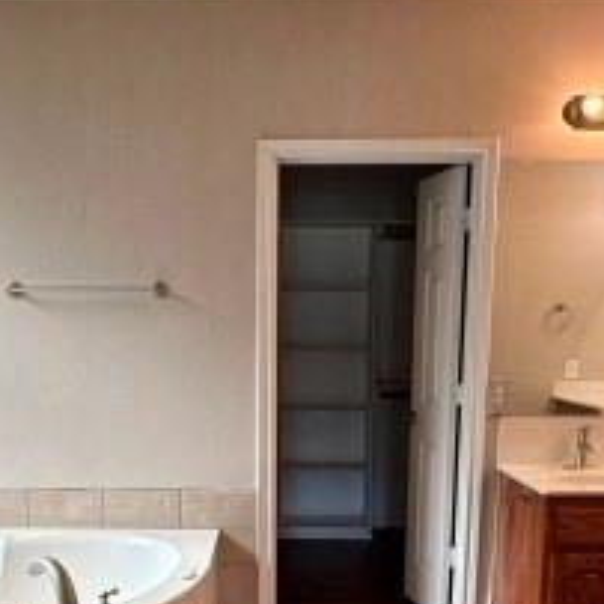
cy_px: 458
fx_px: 770
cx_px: 253
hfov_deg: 42.7
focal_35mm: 39
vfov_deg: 41.5
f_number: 2.2
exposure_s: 1/120
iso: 160
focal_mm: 2.22
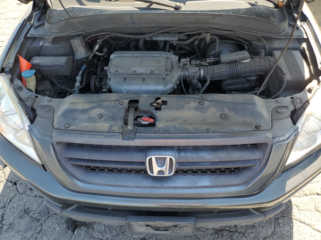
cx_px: 160
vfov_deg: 53.1
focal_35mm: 26
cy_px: 120
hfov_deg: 67.3
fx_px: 241
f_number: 1.5
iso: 50
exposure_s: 1/455
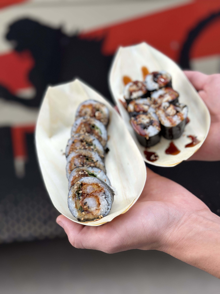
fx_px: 407
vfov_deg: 39.7
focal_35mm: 48
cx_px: 110
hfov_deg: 30.3
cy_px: 147
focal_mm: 6.86
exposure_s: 1/368
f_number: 1.78
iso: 80
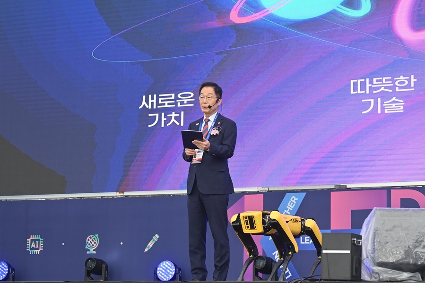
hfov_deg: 20.8
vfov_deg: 14.0
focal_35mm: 98
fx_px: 1157
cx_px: 212
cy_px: 142
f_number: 5.6
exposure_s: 1/323
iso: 640
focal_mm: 98
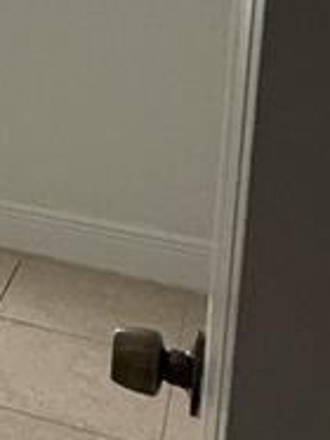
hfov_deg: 12.8
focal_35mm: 90
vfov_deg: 20.6
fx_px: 1145
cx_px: -455
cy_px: -64
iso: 64
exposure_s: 1/155
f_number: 2.2
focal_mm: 2.22
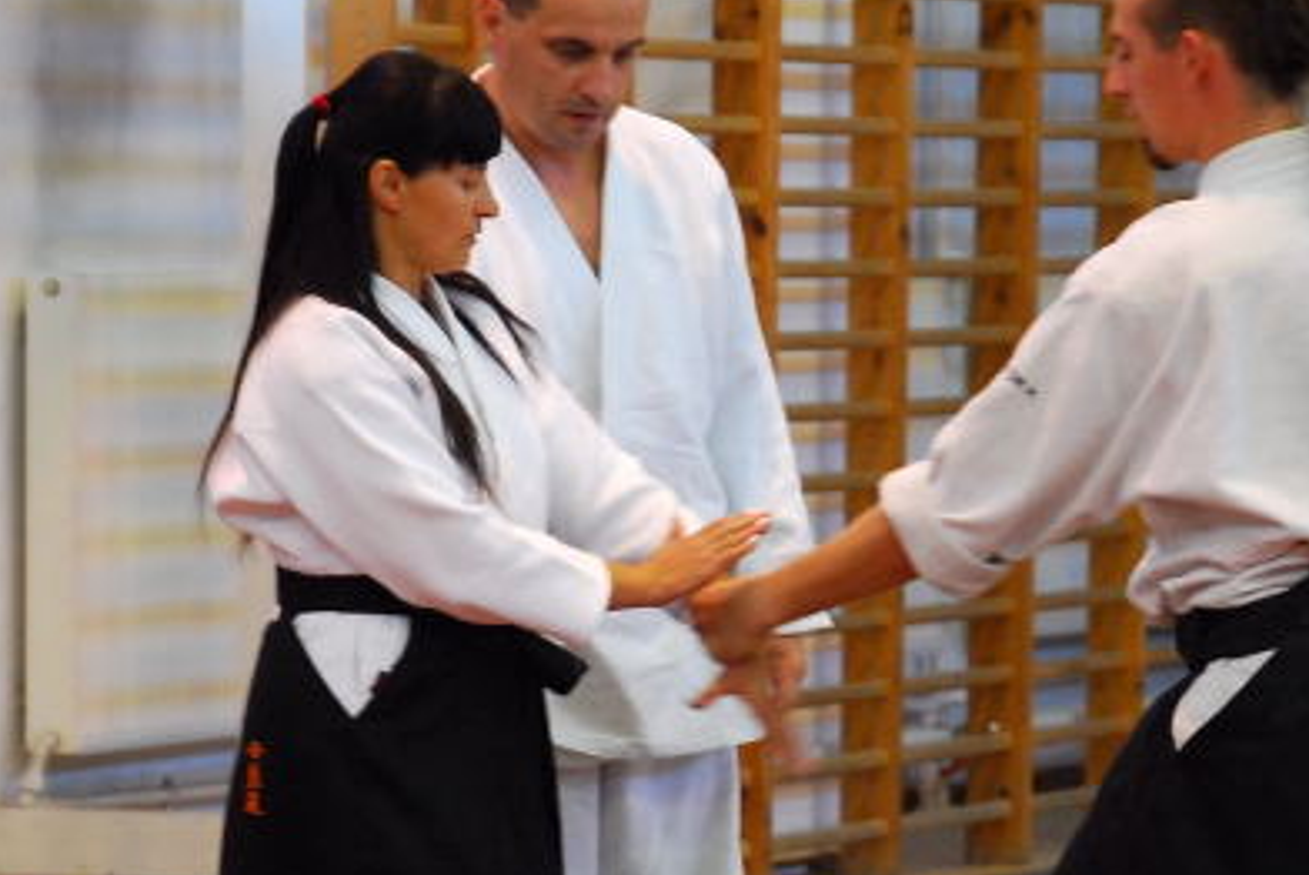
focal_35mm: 333
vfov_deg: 4.1
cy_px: 620
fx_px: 12128
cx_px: 675
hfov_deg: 6.2
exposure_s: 1/30
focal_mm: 85
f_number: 5.6
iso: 800
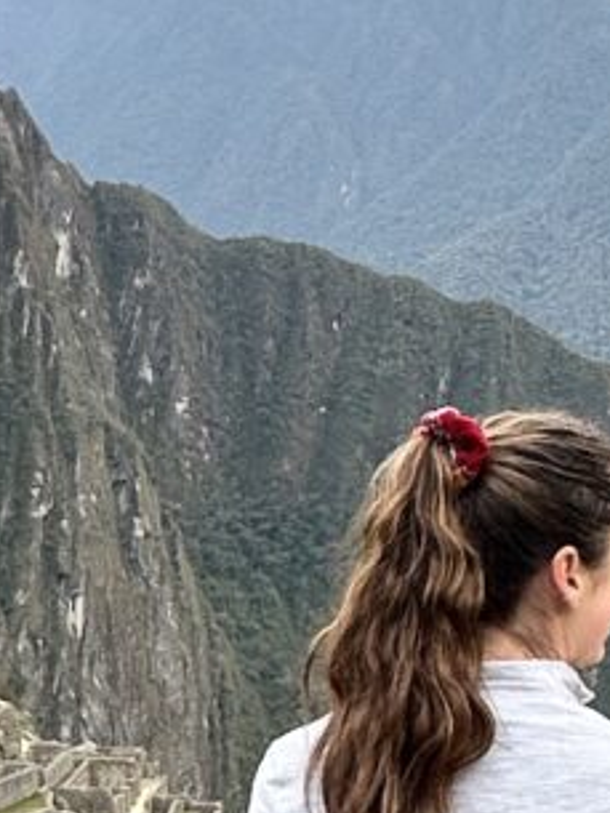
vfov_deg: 22.0
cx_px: 437
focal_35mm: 88
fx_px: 2066
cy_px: 160
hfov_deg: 16.7
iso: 40
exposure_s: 1/188
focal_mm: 2.22
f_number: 2.2
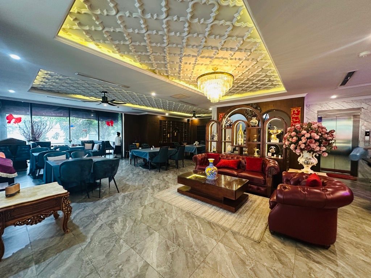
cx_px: 186
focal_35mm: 14
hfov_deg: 102.1
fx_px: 150
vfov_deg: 85.7
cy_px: 139
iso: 640
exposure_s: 1/50
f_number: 2.2
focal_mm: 2.22
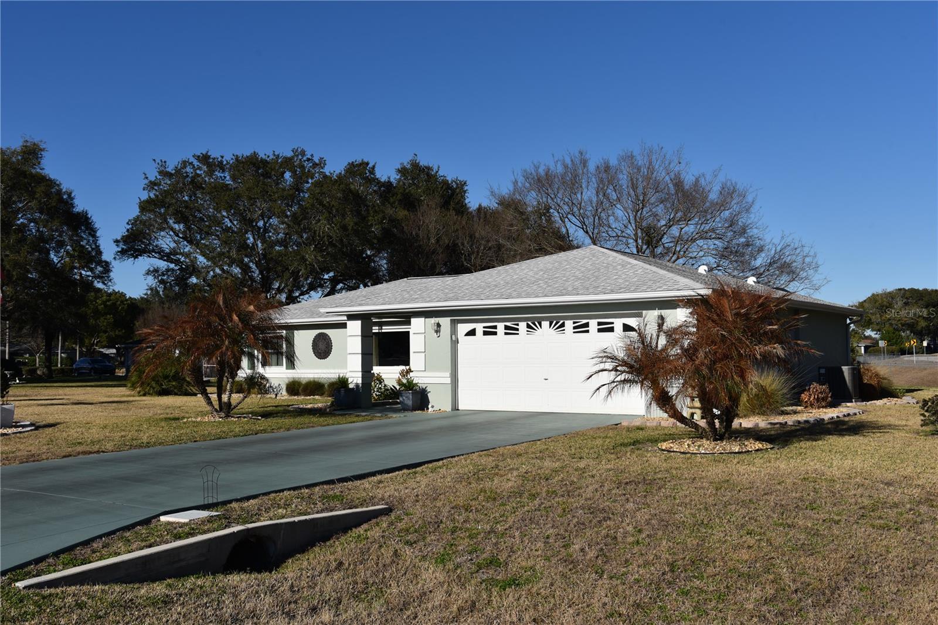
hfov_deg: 53.1
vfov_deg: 36.9
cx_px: 469
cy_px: 312
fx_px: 938
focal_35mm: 36
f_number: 11
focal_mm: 36
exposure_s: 1/500
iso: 125
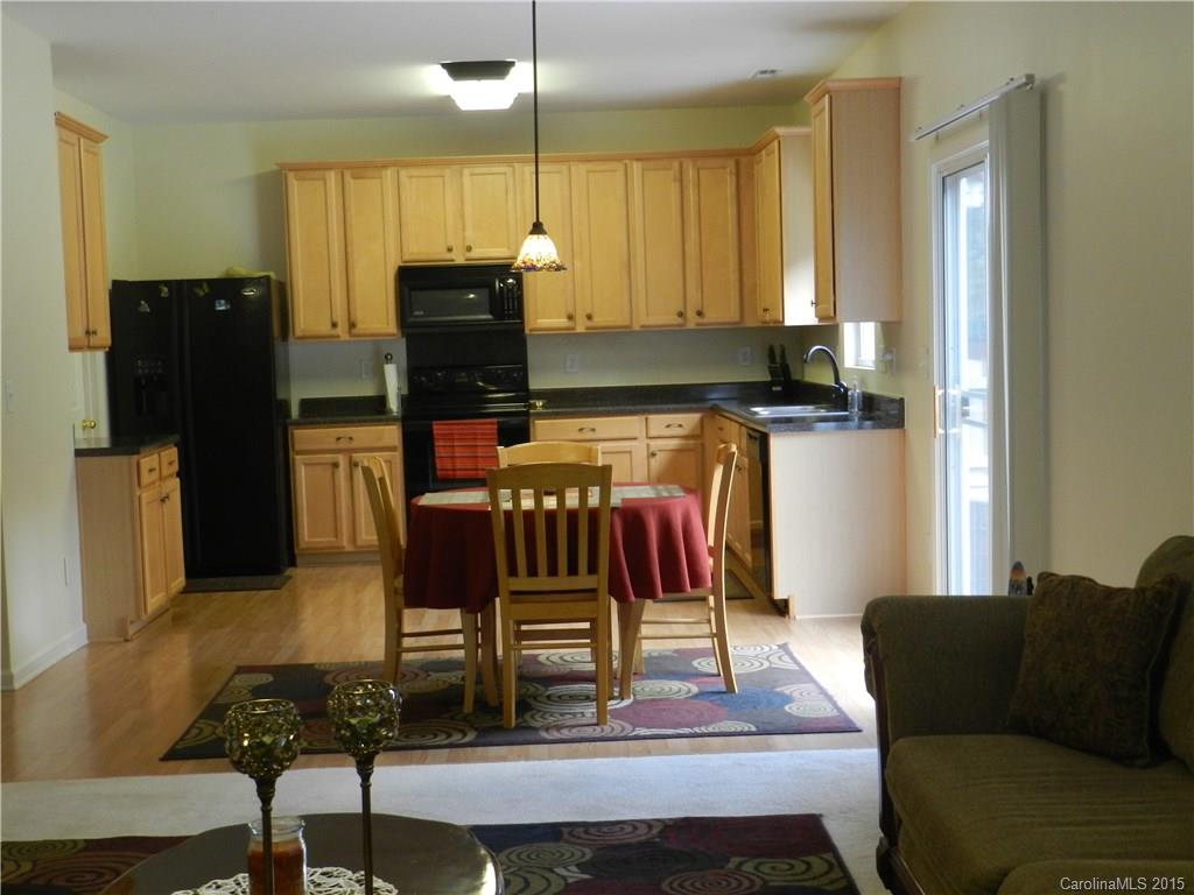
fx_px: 1587
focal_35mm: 46
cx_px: 597
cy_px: 448
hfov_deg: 41.2
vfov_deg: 31.5
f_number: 4.2
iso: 400
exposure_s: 1/30
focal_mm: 8.1
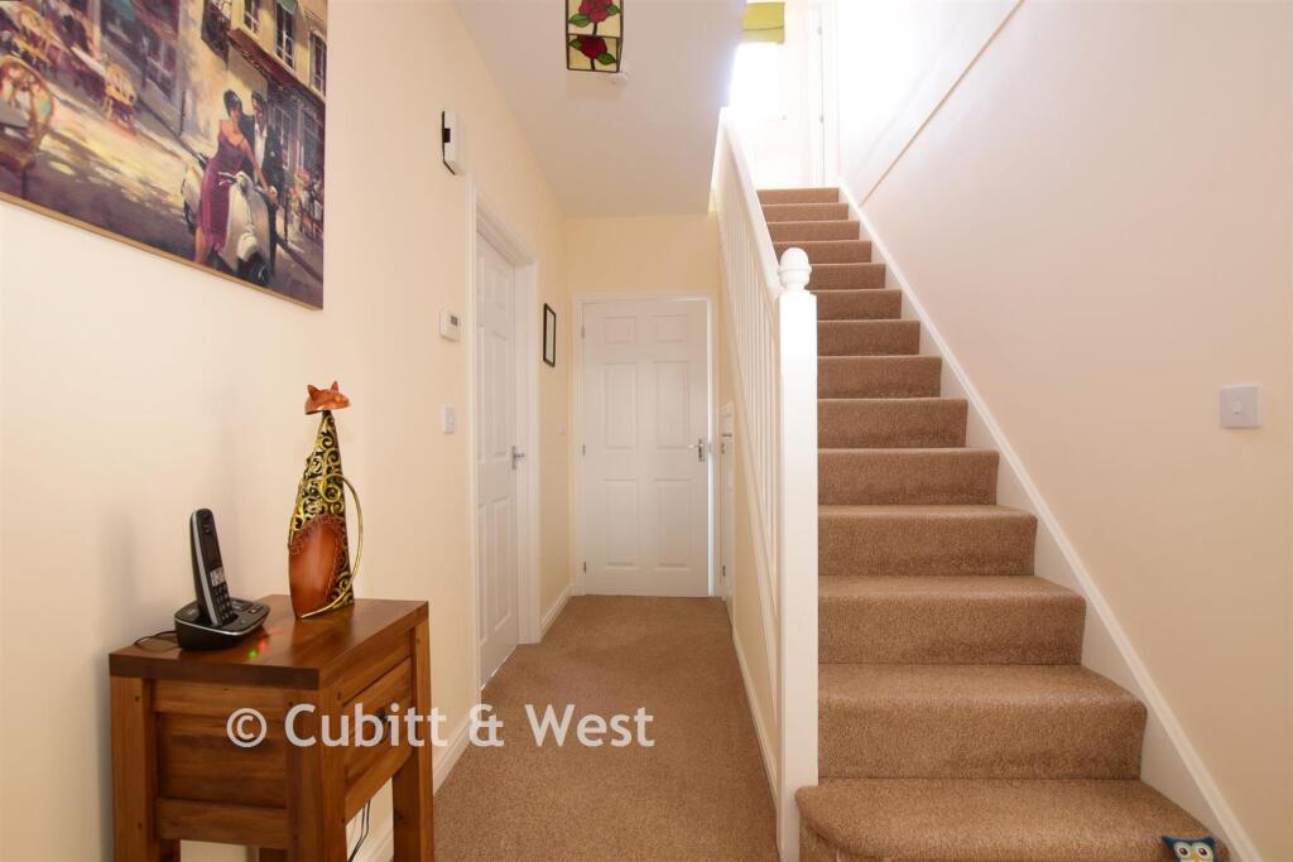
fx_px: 539
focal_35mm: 15
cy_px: 431
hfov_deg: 100.4
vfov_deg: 77.3
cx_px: 646
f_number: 14
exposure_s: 1/1.3
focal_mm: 10
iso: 500
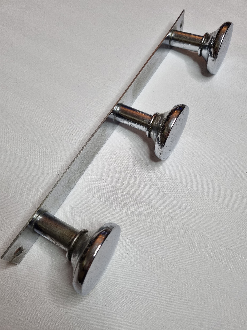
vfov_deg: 67.3
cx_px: 124
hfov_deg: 53.1
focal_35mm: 26
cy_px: 165
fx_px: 247
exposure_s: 1/138
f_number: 1.8
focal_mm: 5.4
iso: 50
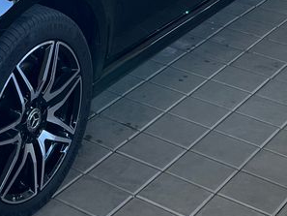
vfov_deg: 13.1
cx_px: -22
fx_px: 871
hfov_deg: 18.1
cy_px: -139
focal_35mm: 105
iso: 40
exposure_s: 1/171
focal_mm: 5.1
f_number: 1.6
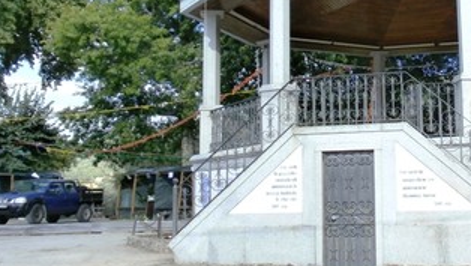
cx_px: 366
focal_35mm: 59
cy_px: 74
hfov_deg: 34.5
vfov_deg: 20.3
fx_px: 737
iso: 100
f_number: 3.4
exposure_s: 1/320
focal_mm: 6
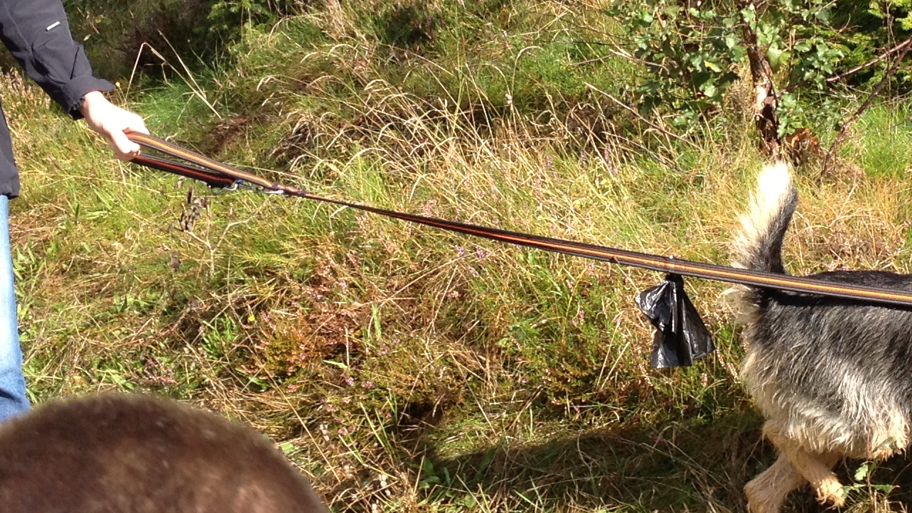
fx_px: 2346
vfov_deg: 12.4
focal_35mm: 97
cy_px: 127
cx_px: 708
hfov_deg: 21.8
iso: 50
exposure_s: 1/581
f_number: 2.4
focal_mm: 4.28
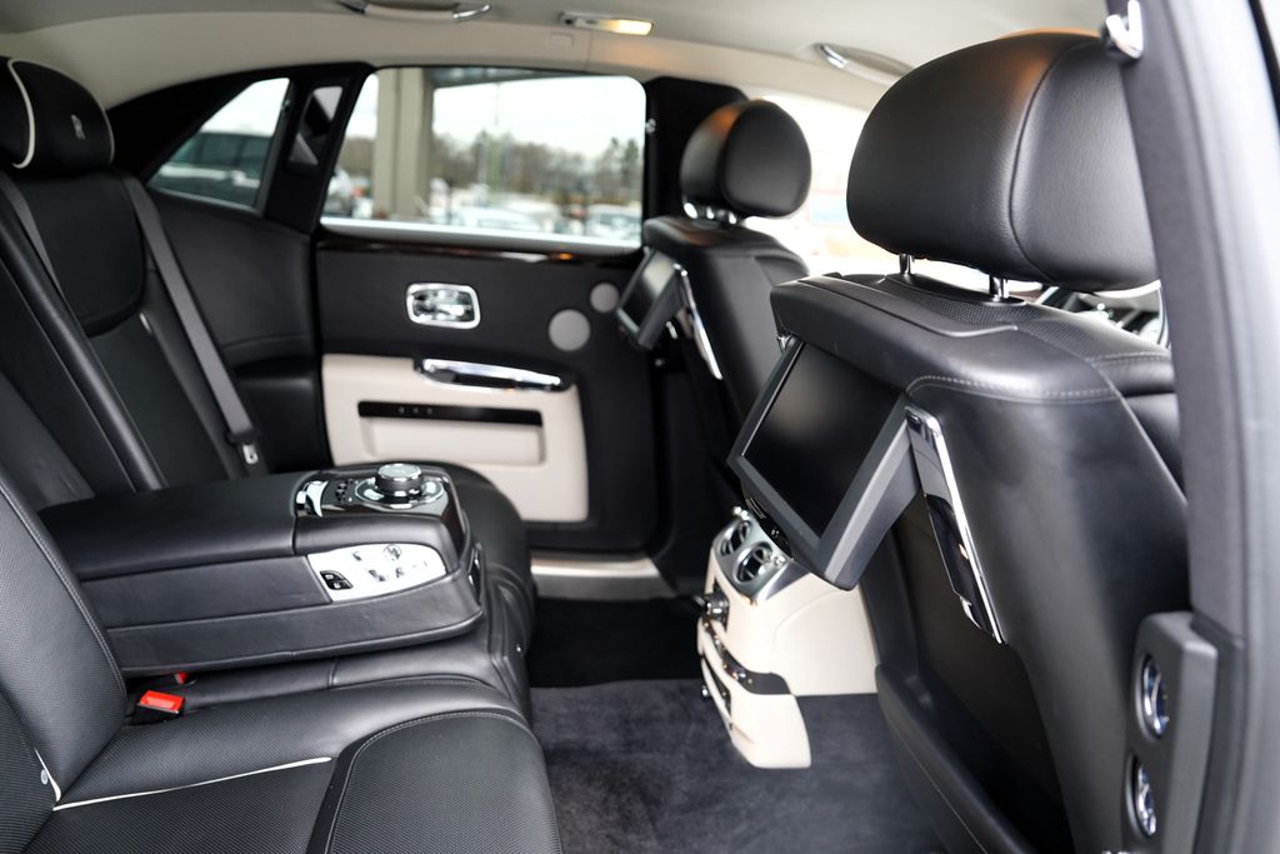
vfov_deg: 53.1
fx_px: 853
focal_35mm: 24
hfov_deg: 73.7
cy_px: 427
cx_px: 640
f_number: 2.8
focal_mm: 24
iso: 1600
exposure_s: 1/160
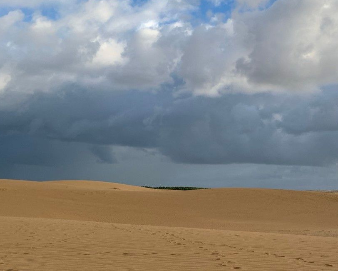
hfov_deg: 36.1
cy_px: 188
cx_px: 270
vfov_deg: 30.0
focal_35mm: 50
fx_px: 500
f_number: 1.8
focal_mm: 4.25
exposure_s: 1/1513
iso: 25
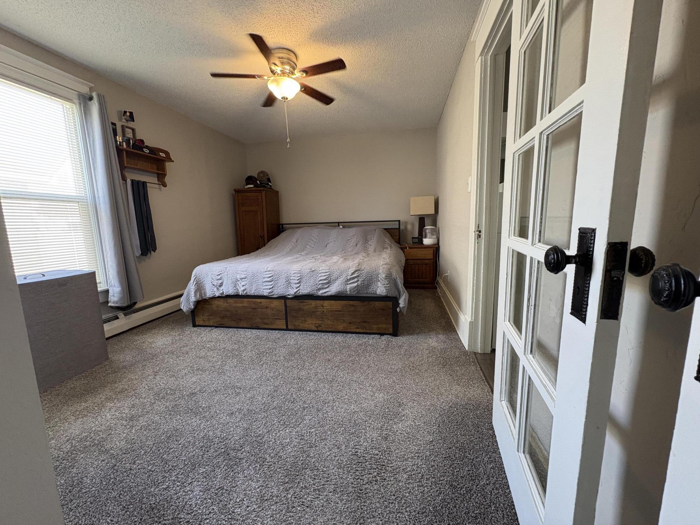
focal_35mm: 14
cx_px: 350
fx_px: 283
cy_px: 262
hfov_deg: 102.1
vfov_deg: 85.7
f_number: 2.2
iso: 320
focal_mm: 2.22
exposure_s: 1/60
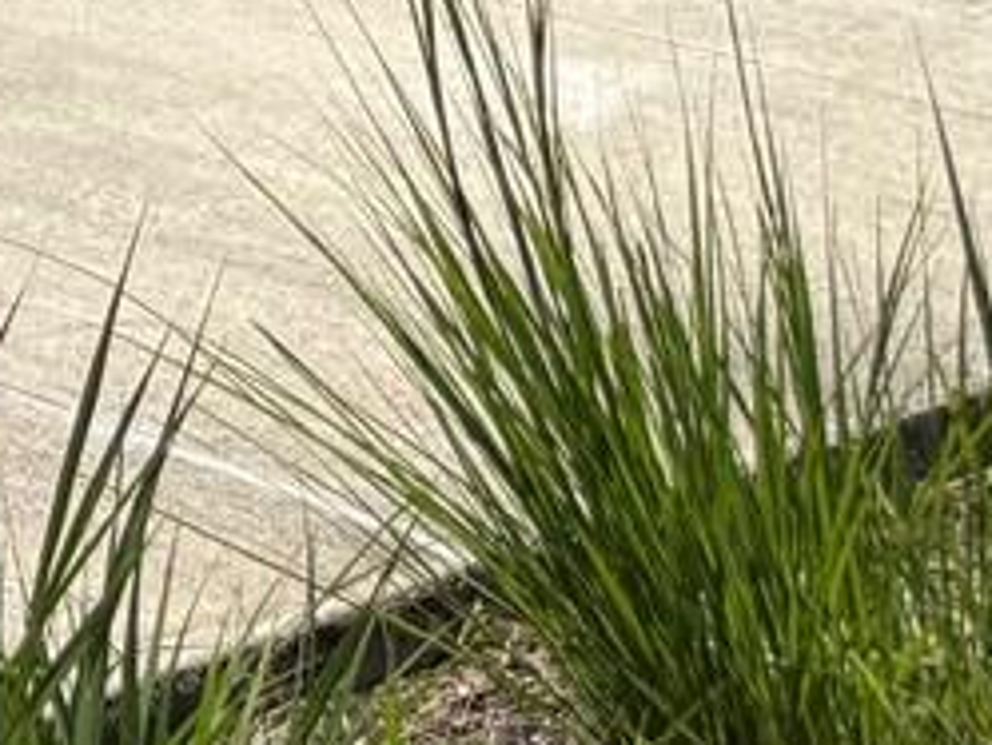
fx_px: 4415
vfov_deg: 8.6
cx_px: -2100
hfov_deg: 9.6
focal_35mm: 154
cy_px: -1143
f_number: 1.78
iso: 80
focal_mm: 6.76
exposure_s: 1/5319
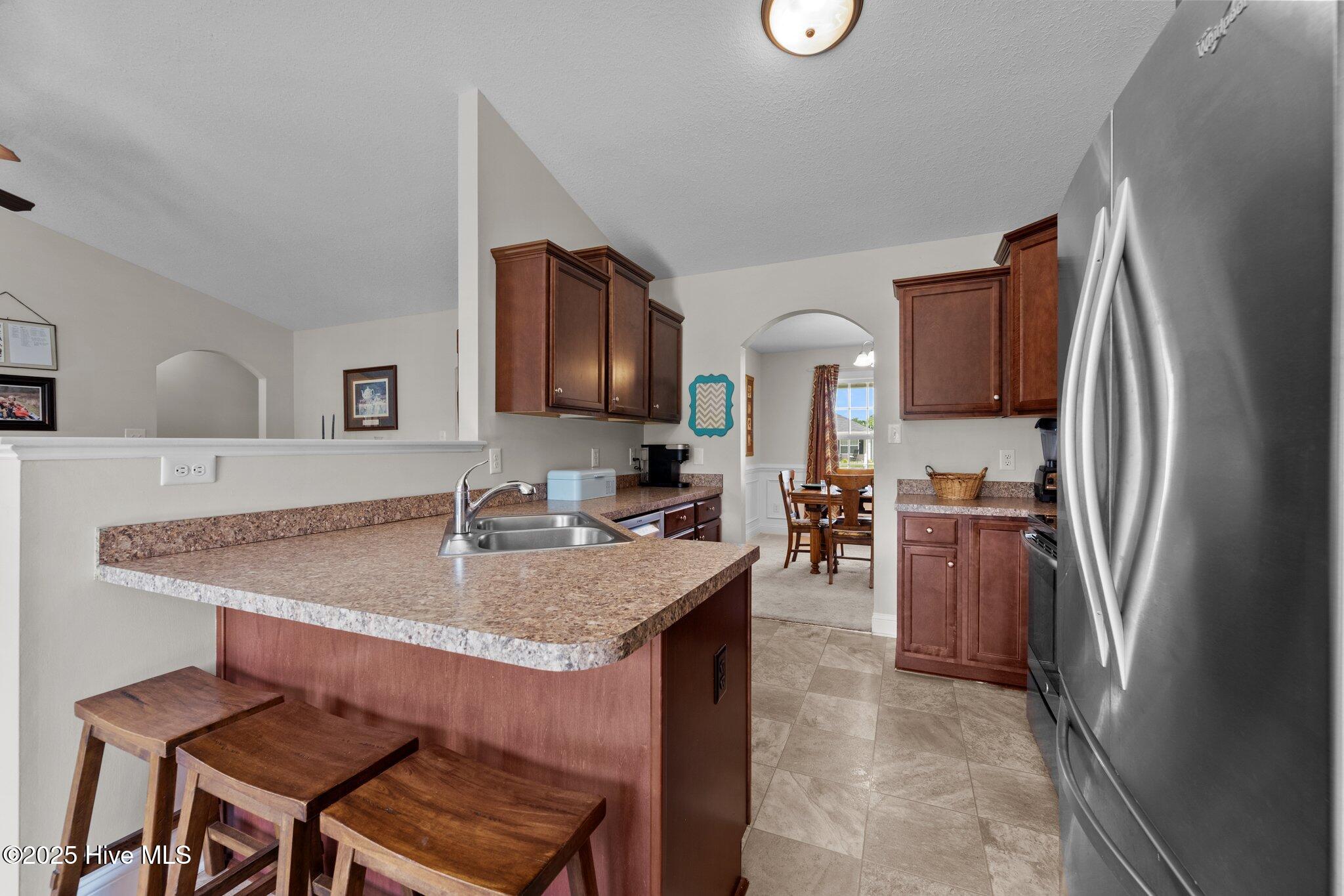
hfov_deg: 104.3
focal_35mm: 14
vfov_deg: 81.2
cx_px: 672
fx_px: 523
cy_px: 448
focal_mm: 14
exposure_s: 1/6
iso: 640
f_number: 7.1
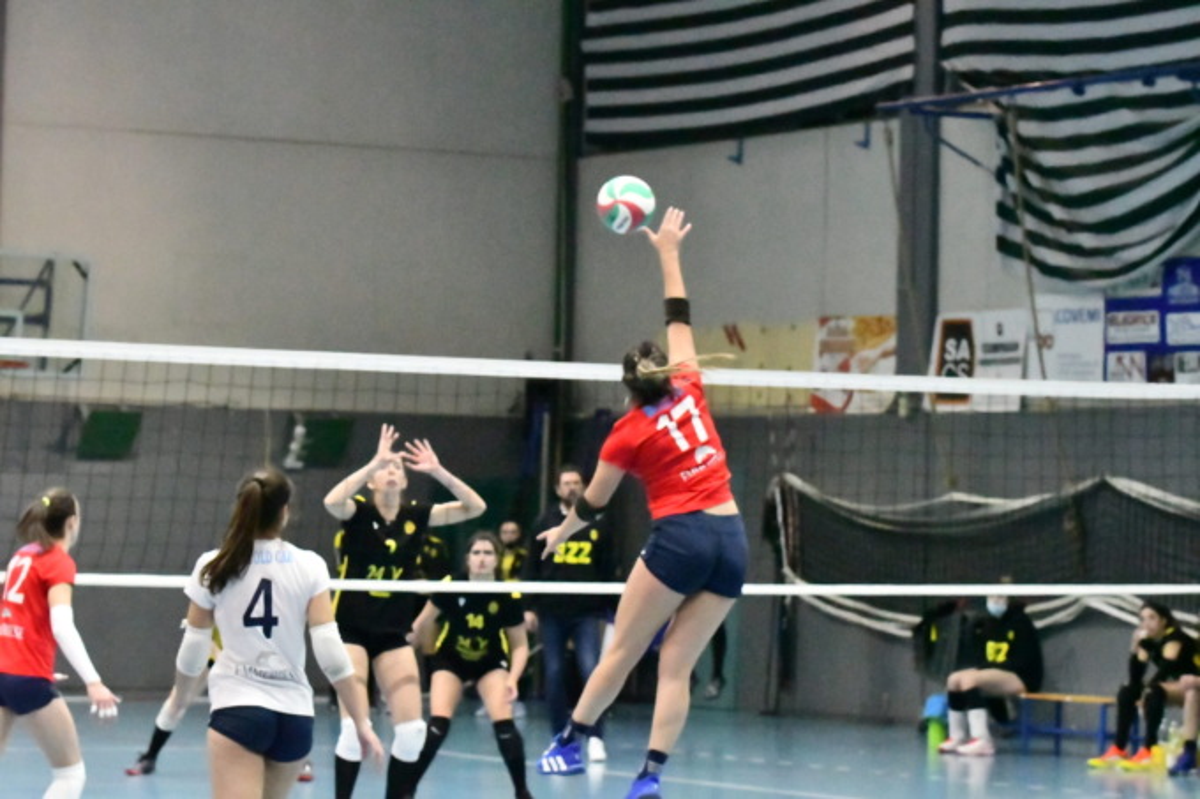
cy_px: 400
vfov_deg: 11.1
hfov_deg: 16.7
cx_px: 600
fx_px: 4099
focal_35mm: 123
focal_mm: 82
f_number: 6.3
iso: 22800
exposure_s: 1/1600
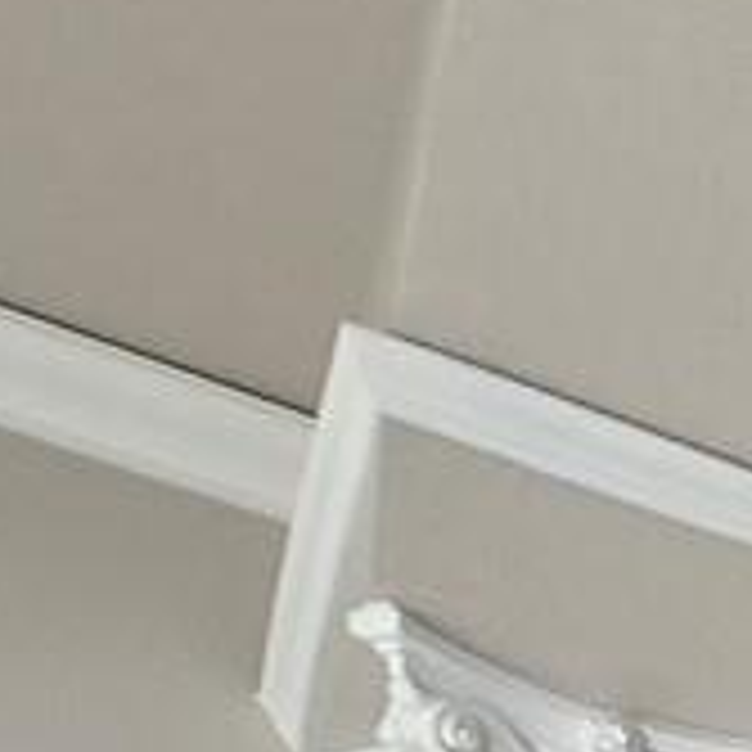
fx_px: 2704
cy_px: 2058
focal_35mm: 110
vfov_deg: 11.5
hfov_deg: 9.4
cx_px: 2639
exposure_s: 1/60
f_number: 2.2
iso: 100
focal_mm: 2.2
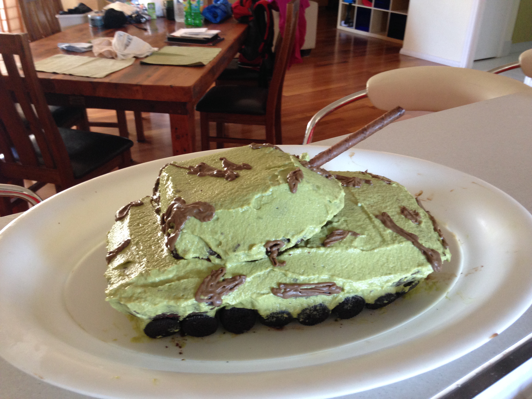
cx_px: 266
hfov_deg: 55.4
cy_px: 200
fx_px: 507
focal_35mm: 33
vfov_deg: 42.9
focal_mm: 4.12
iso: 125
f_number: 2.4
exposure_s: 1/20
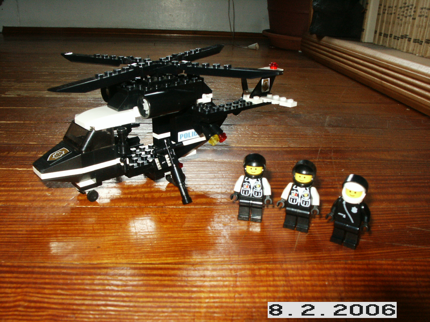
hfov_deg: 52.6
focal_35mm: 35
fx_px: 435
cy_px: 161
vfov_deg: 40.7
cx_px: 215
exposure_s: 1/45
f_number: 6.7
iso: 200
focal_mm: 7.18
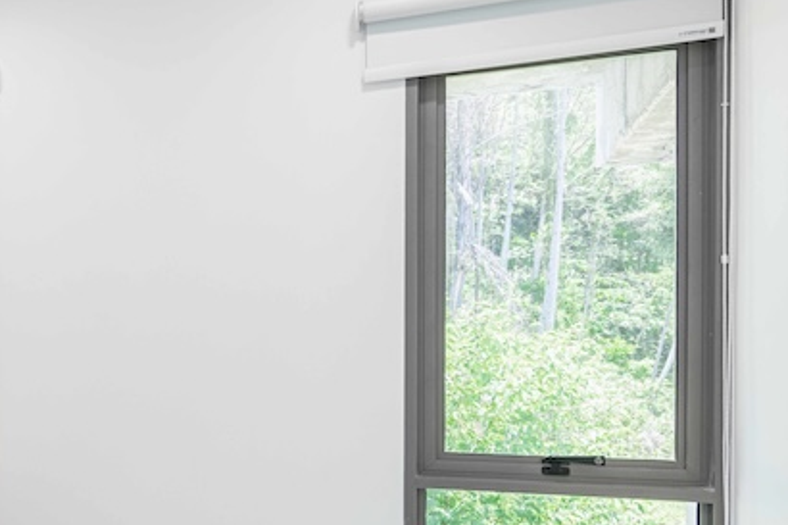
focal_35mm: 45
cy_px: 405
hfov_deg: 36.0
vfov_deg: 29.3
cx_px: -111
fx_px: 985
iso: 320
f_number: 7.1
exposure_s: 1/250
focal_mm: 18
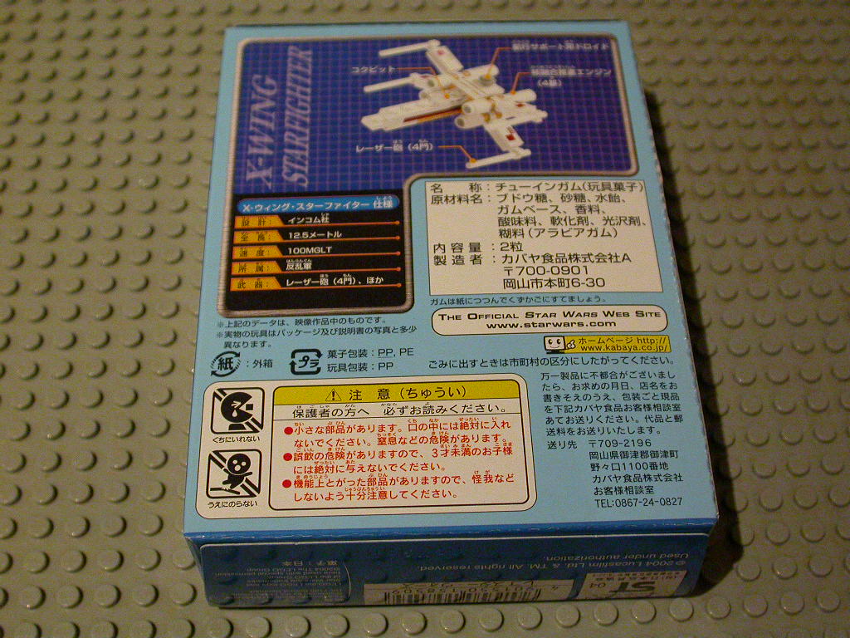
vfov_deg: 29.1
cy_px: 319
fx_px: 1228
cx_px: 425
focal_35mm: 50
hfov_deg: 38.2
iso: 400
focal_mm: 10.4
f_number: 2.9
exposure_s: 1/82.7
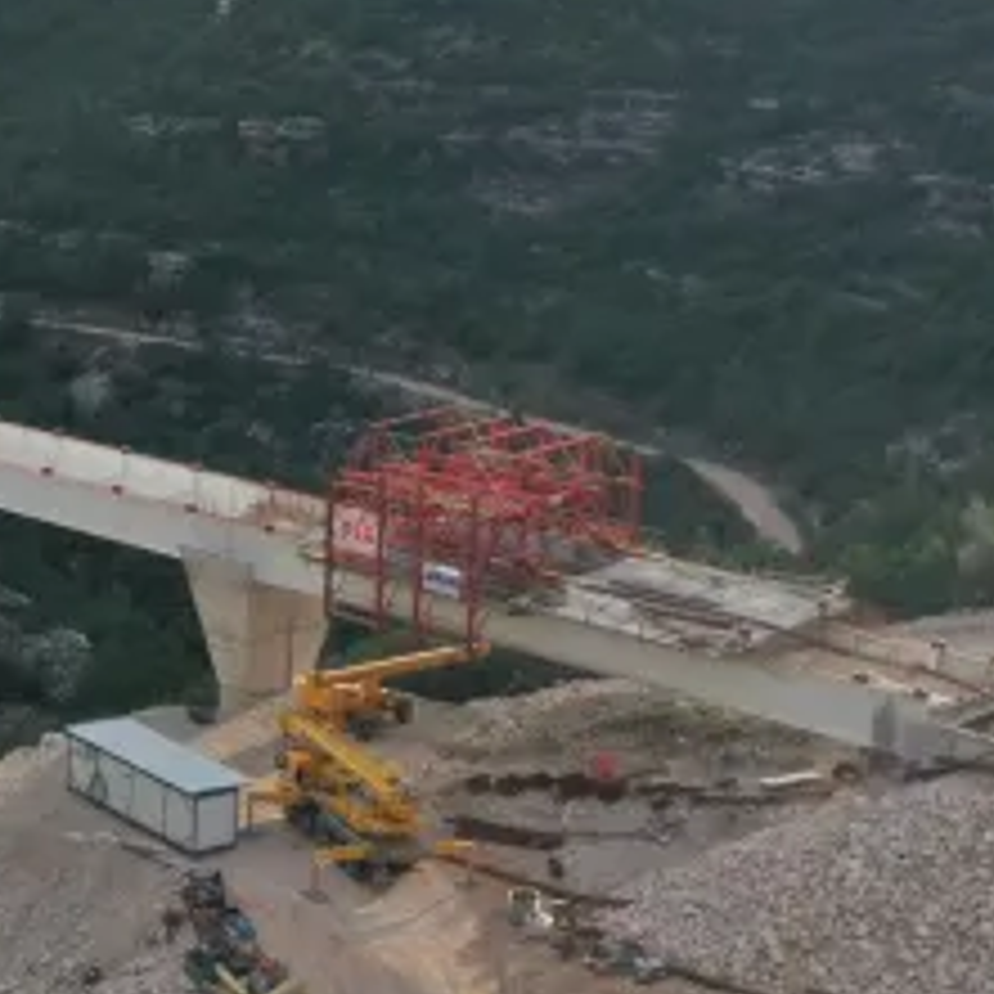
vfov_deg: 20.9
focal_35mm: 82
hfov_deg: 19.0
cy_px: 191
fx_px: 2664
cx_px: -427
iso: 100
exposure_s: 1/500
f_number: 5
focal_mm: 10.26
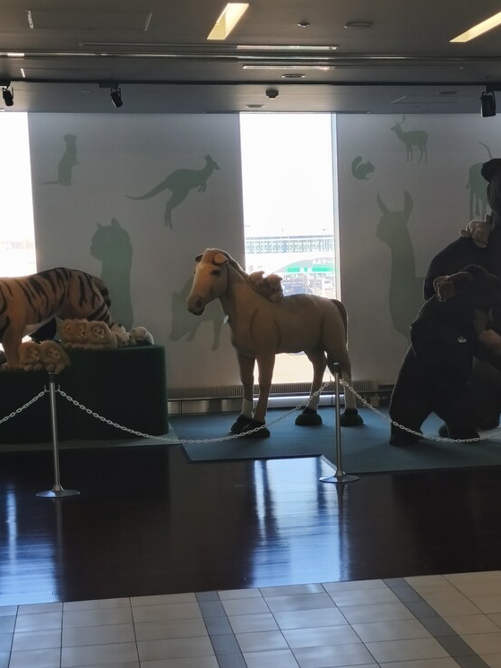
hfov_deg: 19.7
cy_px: 450
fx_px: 1429
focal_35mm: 74
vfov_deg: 26.2
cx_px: 392
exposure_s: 1/186
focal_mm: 6.18
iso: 50
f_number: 1.65
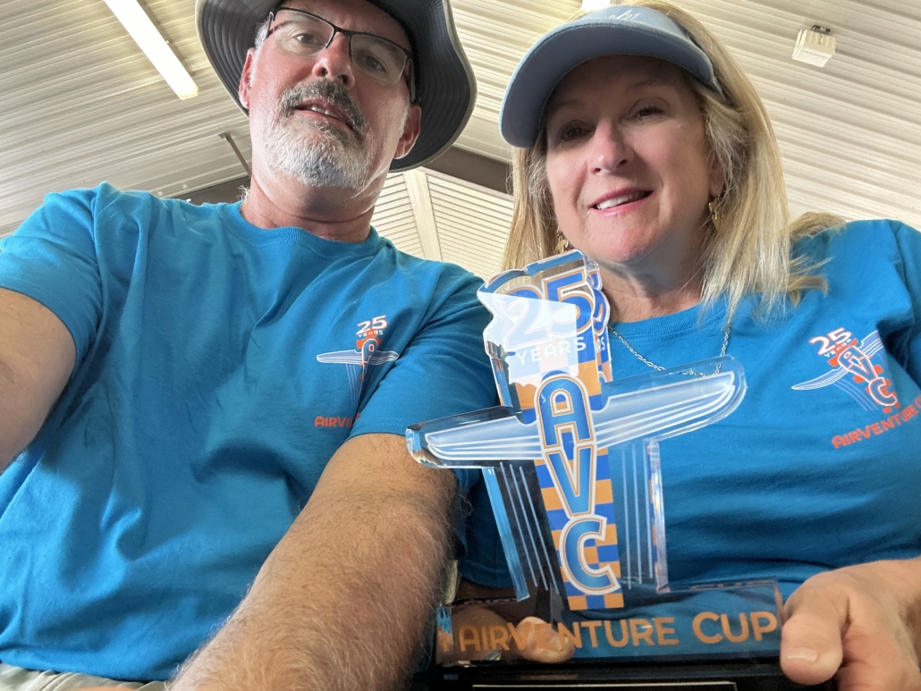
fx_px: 612
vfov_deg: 58.9
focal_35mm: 23
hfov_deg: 73.9
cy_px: 346
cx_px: 460
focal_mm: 2.69
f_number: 1.9
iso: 200
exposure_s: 1/60
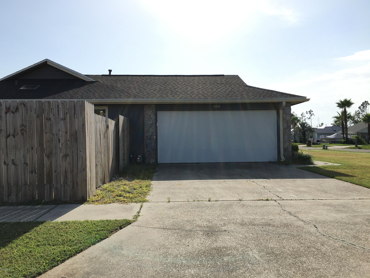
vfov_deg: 48.2
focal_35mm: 29
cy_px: 139
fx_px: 310
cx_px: 185
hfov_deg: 61.7
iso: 25
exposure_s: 1/2262
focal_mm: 4.15
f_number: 2.2
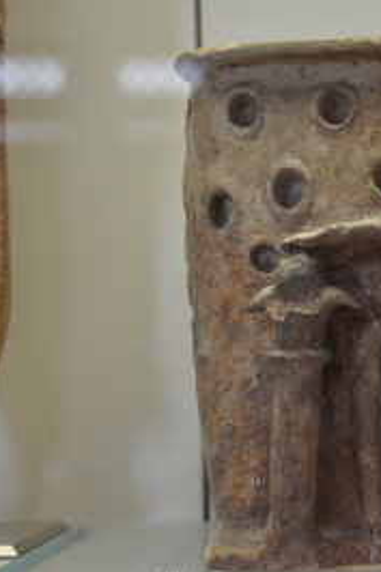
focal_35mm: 124
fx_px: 1971
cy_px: 310
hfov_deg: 10.9
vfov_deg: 16.5
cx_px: 431
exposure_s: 1/60
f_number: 4.8
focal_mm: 50
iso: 640
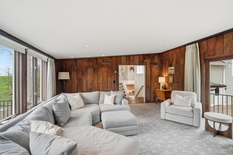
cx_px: 116
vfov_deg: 73.7
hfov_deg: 96.8
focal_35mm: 16
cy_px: 78
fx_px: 104
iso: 100
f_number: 5
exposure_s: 1/400
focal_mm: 16
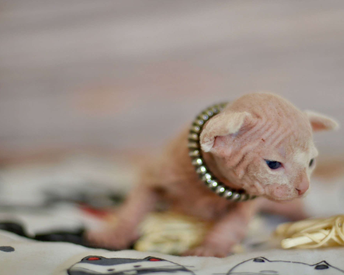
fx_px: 866
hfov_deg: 22.5
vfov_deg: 18.1
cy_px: 137
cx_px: 203
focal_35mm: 85
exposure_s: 1/1000
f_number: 1.4
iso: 800
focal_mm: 50
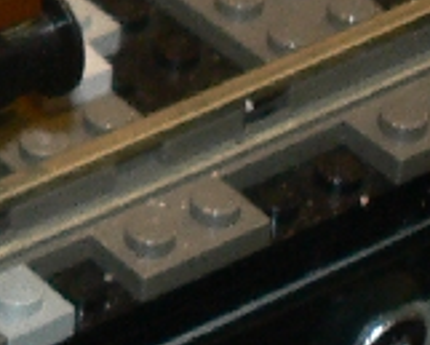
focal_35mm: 285
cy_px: -43
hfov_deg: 6.3
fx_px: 3629
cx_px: -737
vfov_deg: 5.4
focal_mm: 7.6
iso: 100
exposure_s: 1/30
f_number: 2.8
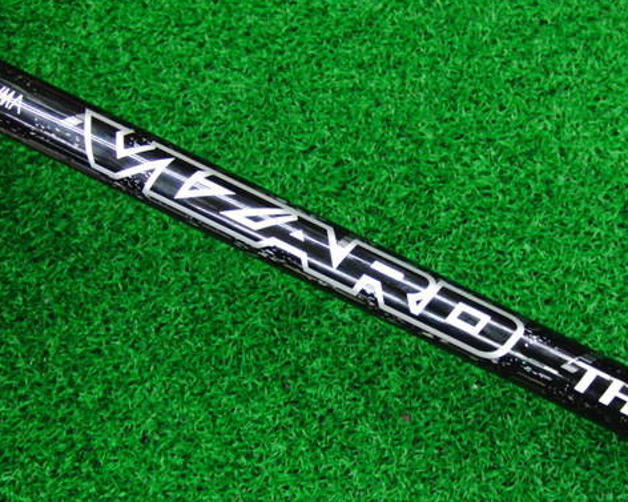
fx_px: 910
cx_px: 385
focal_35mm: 49
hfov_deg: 37.9
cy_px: 270
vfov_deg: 30.8
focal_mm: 6.42
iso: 400
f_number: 3.6
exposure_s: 1/30
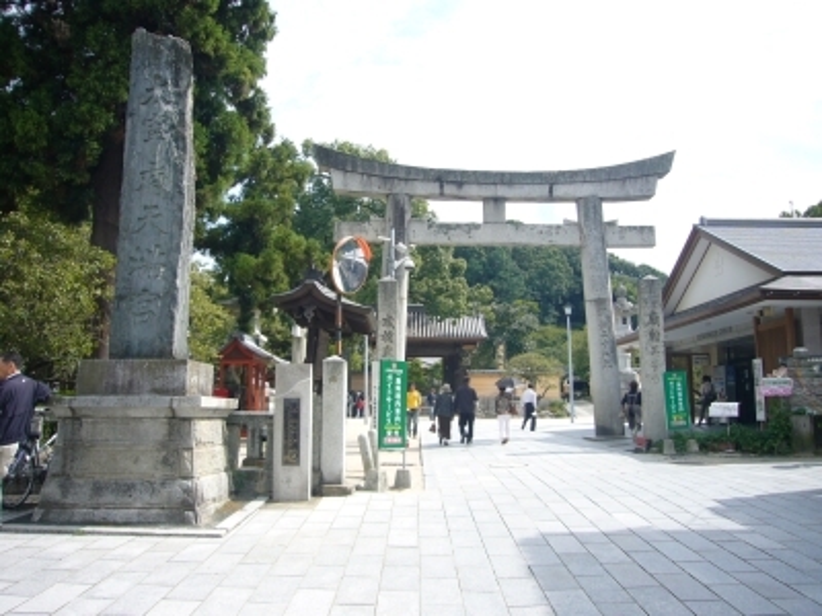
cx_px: 411
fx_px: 665
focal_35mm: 28
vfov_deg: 49.7
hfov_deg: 63.4
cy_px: 308
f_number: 5.6
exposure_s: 1/200
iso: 80
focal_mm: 4.6
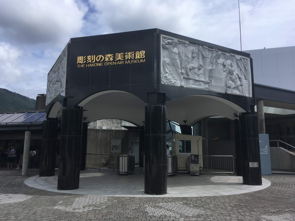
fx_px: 247
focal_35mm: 29
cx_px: 148
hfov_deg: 61.7
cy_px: 110
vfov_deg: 48.2
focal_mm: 4.15
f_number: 2.2
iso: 25
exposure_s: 1/1876
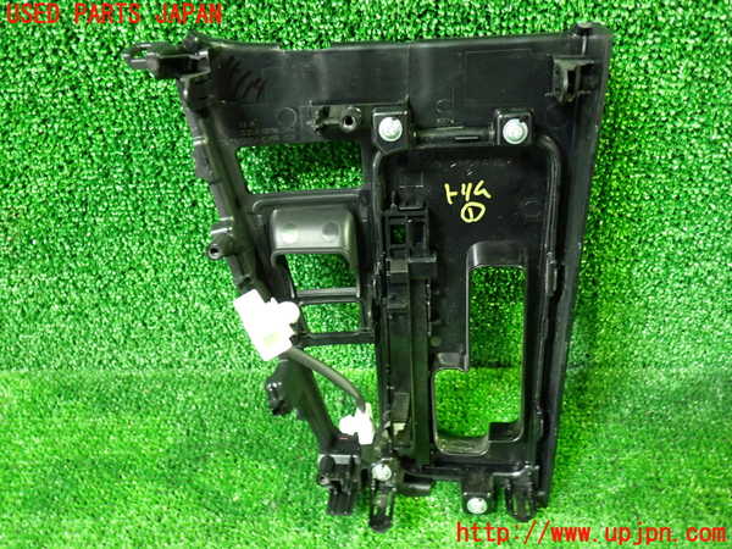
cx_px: 366
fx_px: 634
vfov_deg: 46.8
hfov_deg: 60.0
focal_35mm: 30
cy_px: 274
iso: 800
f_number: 2.3
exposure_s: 1/20
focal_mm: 5.4
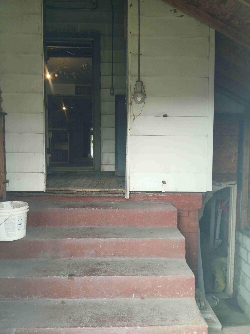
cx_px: 125
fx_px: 250
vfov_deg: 67.3
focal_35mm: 26
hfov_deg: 53.1
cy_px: 167
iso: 64
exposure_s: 1/60
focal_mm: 3.98
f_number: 1.8
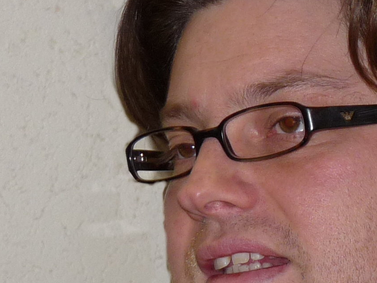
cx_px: 344
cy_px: 240
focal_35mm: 452
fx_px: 4922
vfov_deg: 3.3
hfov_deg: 4.4
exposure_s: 1/40
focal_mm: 18.7
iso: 125
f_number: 3.6
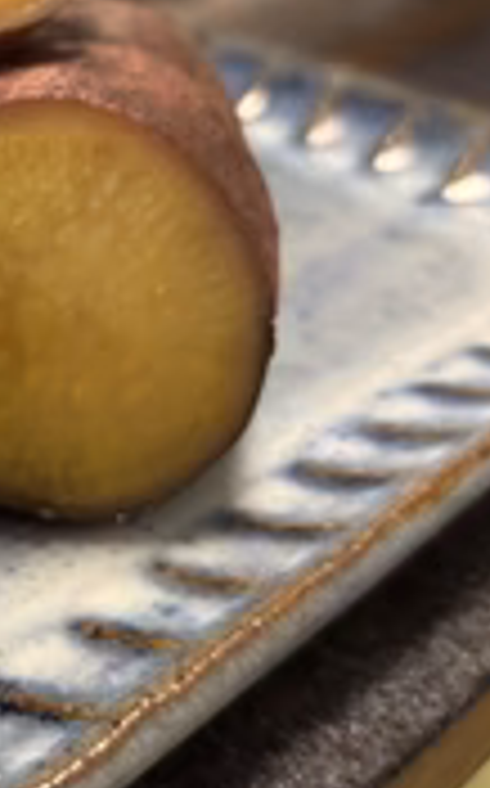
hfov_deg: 19.4
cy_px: 306
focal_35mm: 63
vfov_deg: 32.4
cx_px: -99
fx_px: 1349
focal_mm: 5.96
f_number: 1.6
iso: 500
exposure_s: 1/52
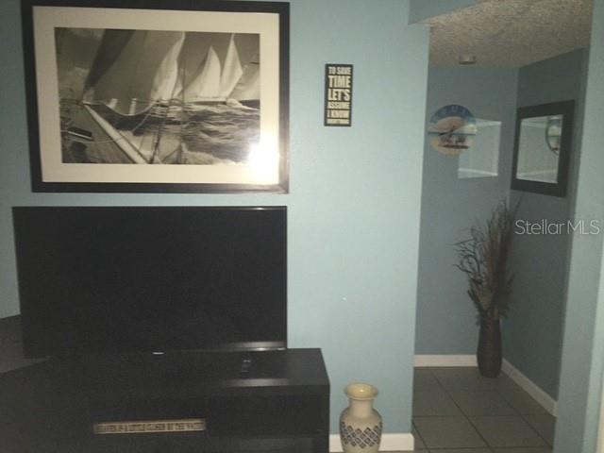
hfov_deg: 61.7
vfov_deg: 48.2
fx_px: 506
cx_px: 302
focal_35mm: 29
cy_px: 226
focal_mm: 4.15
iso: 320
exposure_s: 1/16
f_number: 2.2
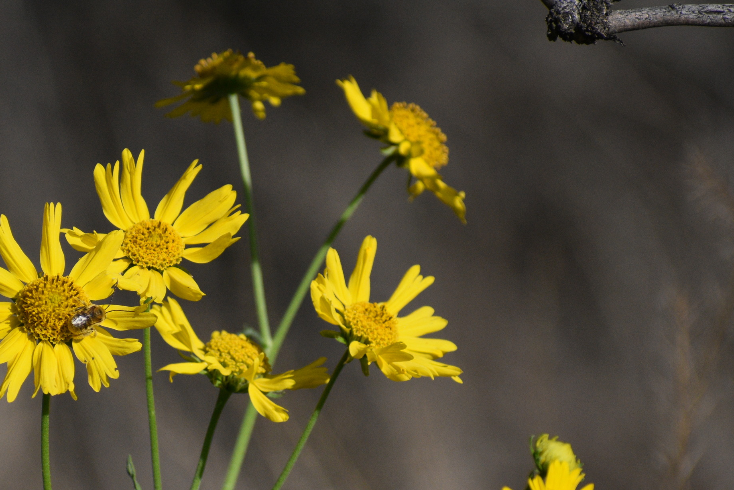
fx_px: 15048
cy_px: 331
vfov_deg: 1.9
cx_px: 248
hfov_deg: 2.8
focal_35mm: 738
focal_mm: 300
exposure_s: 1/1000
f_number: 6.3
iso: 1000
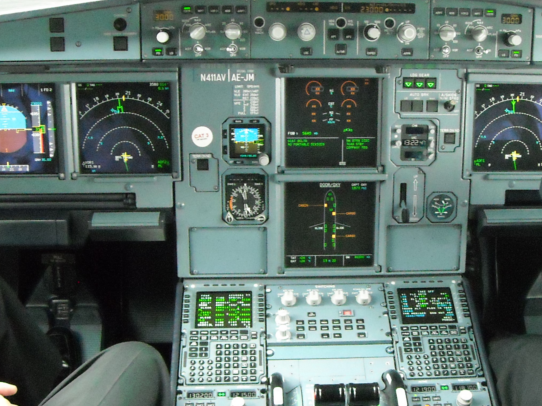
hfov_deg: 36.0
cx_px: 333
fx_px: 830
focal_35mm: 53
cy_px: 206
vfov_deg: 27.5
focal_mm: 5.7
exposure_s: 1/71
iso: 800
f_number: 2.8
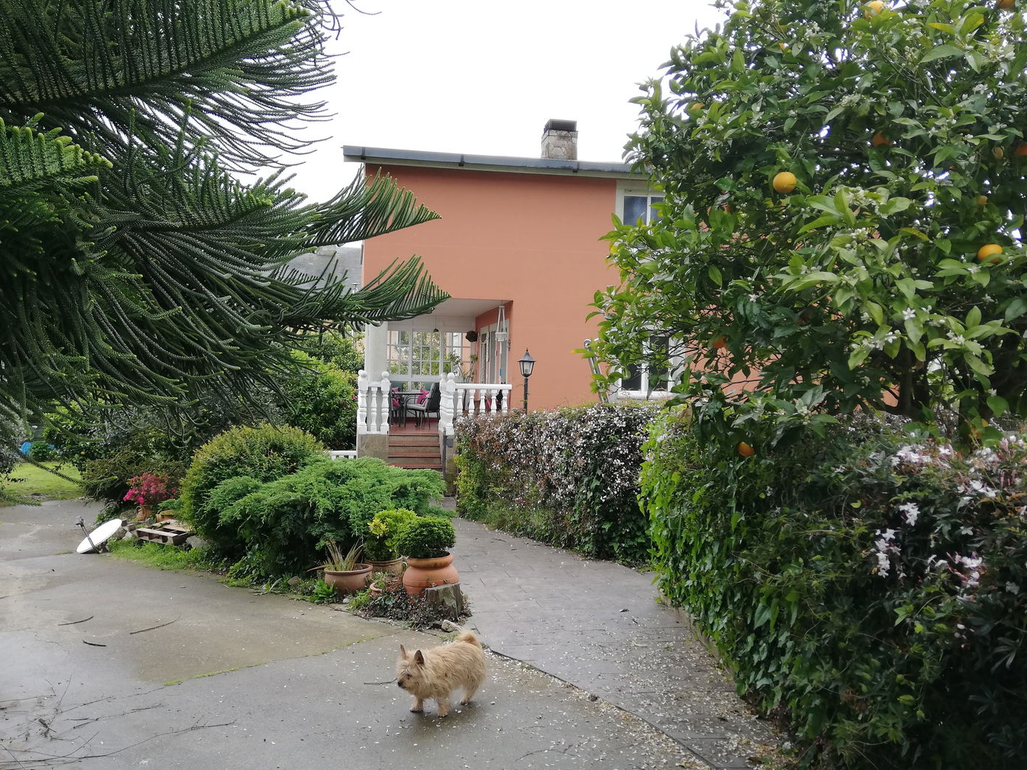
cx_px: 478
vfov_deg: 46.8
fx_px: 890
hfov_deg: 59.9
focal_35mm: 30
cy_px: 396
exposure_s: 1/127
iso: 50
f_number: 2.2
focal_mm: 3.81
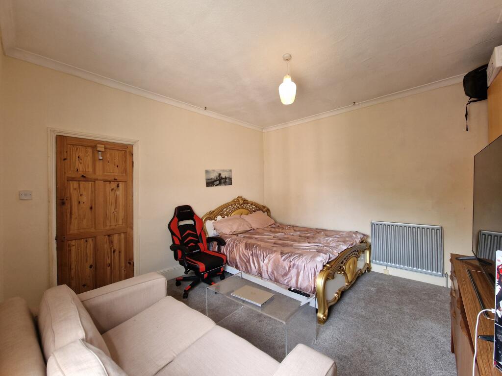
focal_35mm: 13
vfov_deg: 89.9
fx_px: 189
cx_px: 251
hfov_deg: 106.2
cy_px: 188
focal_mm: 2.2
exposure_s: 1/50
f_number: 2.2
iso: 160
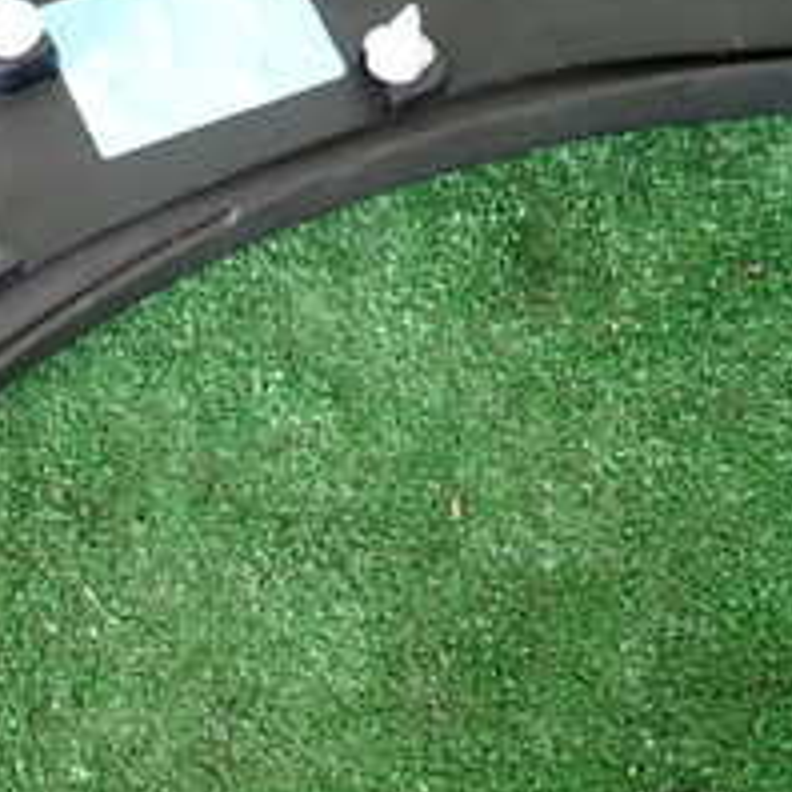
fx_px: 1734
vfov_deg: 25.7
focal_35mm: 67
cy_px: 328
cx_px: -36
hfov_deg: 24.3
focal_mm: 4.5
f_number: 2
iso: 200
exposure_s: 1/50
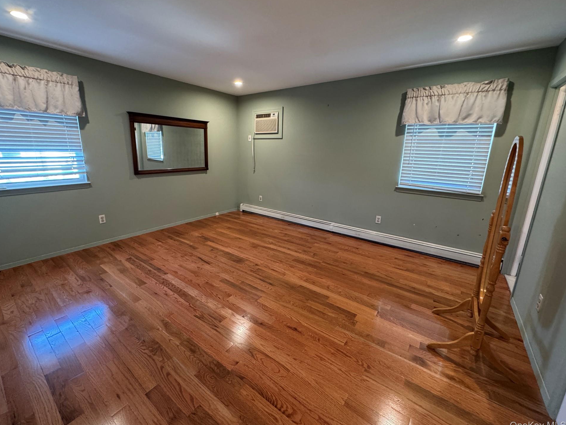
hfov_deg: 98.1
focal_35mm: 15
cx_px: 267
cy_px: 205
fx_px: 245
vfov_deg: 81.7
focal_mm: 2.22
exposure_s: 1/60
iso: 400
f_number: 2.2
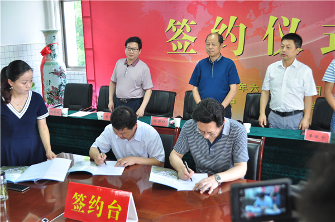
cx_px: 168
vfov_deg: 31.8
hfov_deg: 46.5
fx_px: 390
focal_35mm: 42
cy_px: 111
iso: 400
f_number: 4.5
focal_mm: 28
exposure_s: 1/20
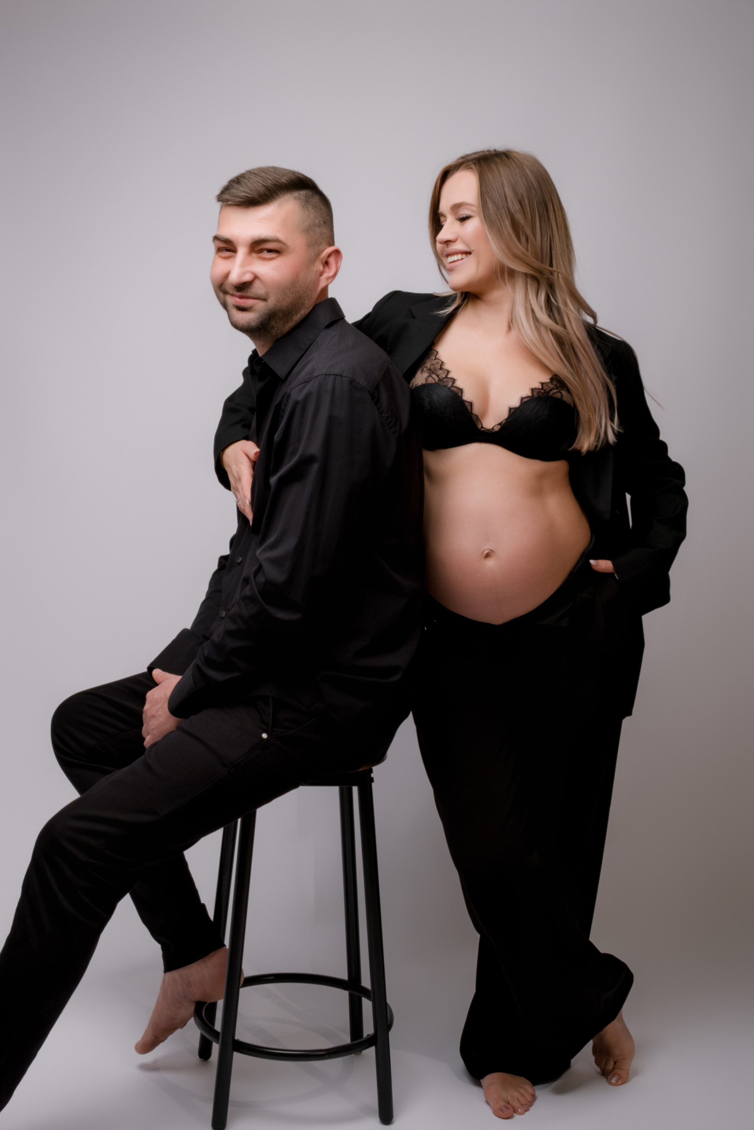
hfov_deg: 29.9
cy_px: 565
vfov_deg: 43.6
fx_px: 1414
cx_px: 377
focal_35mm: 45
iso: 1250
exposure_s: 1/200
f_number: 14
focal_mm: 30
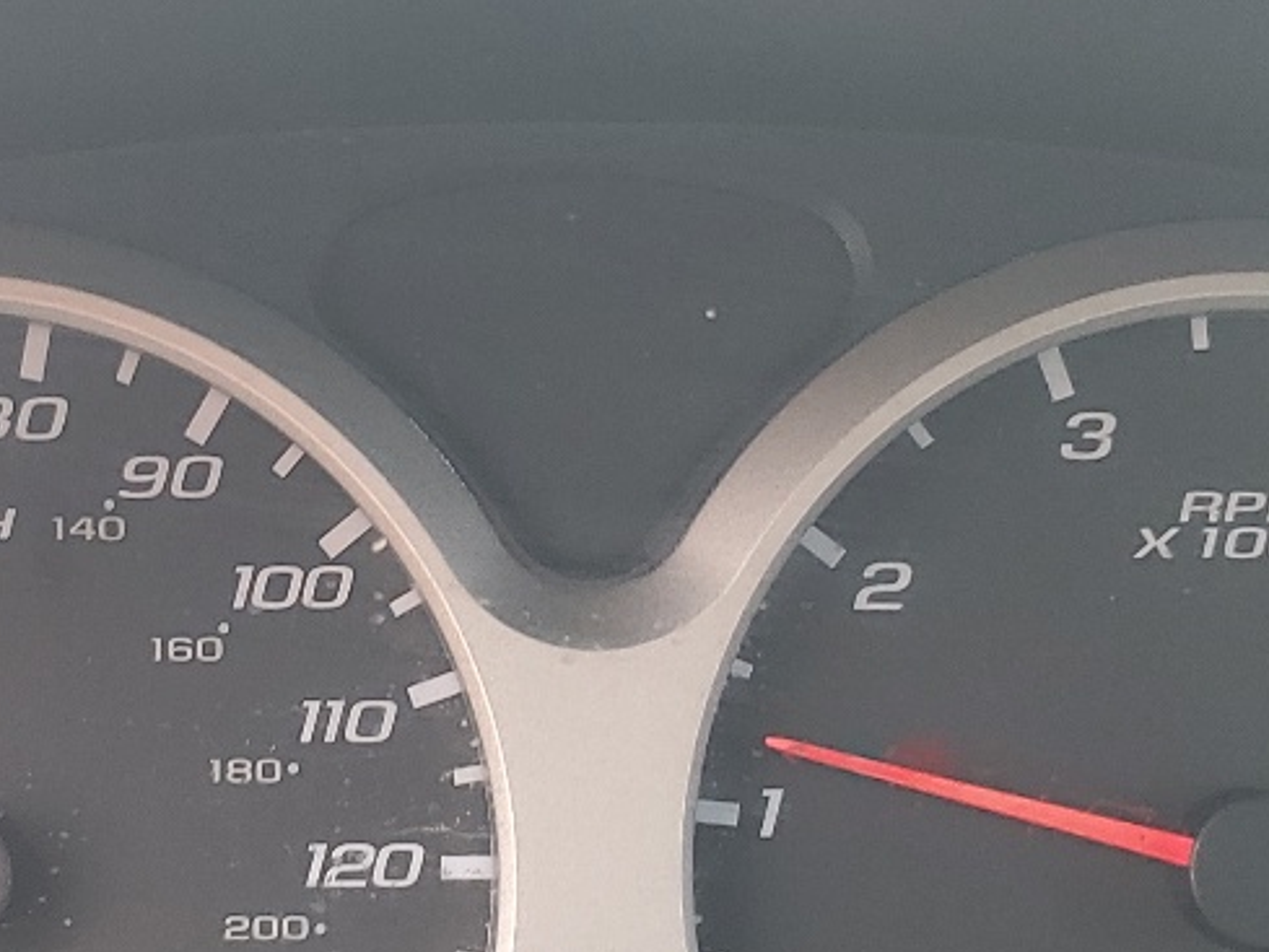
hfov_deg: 22.9
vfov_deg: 17.4
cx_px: 426
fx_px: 3117
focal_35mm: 85
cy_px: 553
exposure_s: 1/60.2
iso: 52
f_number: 1.5
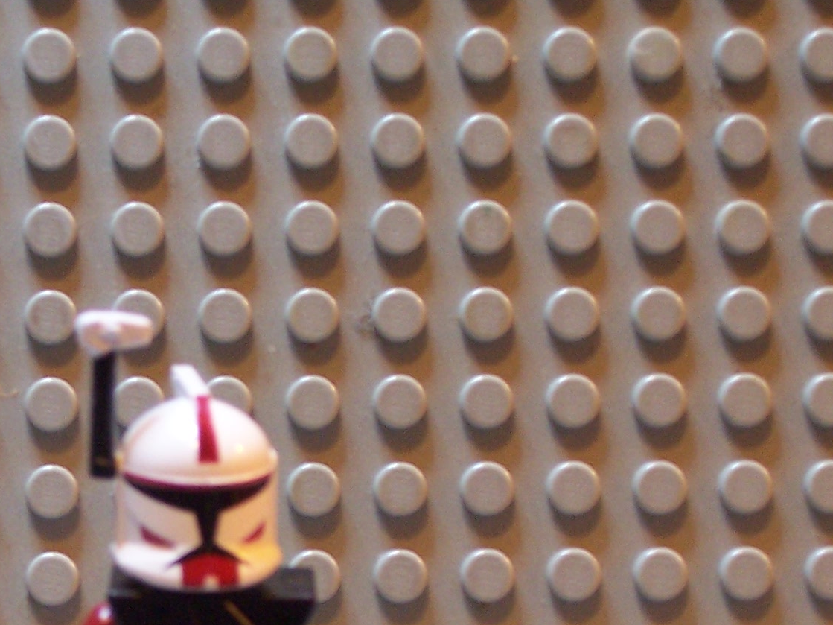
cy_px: 646
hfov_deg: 13.0
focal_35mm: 151
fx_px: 3633
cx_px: 117
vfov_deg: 9.7
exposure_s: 1/4
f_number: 4
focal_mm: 10.8
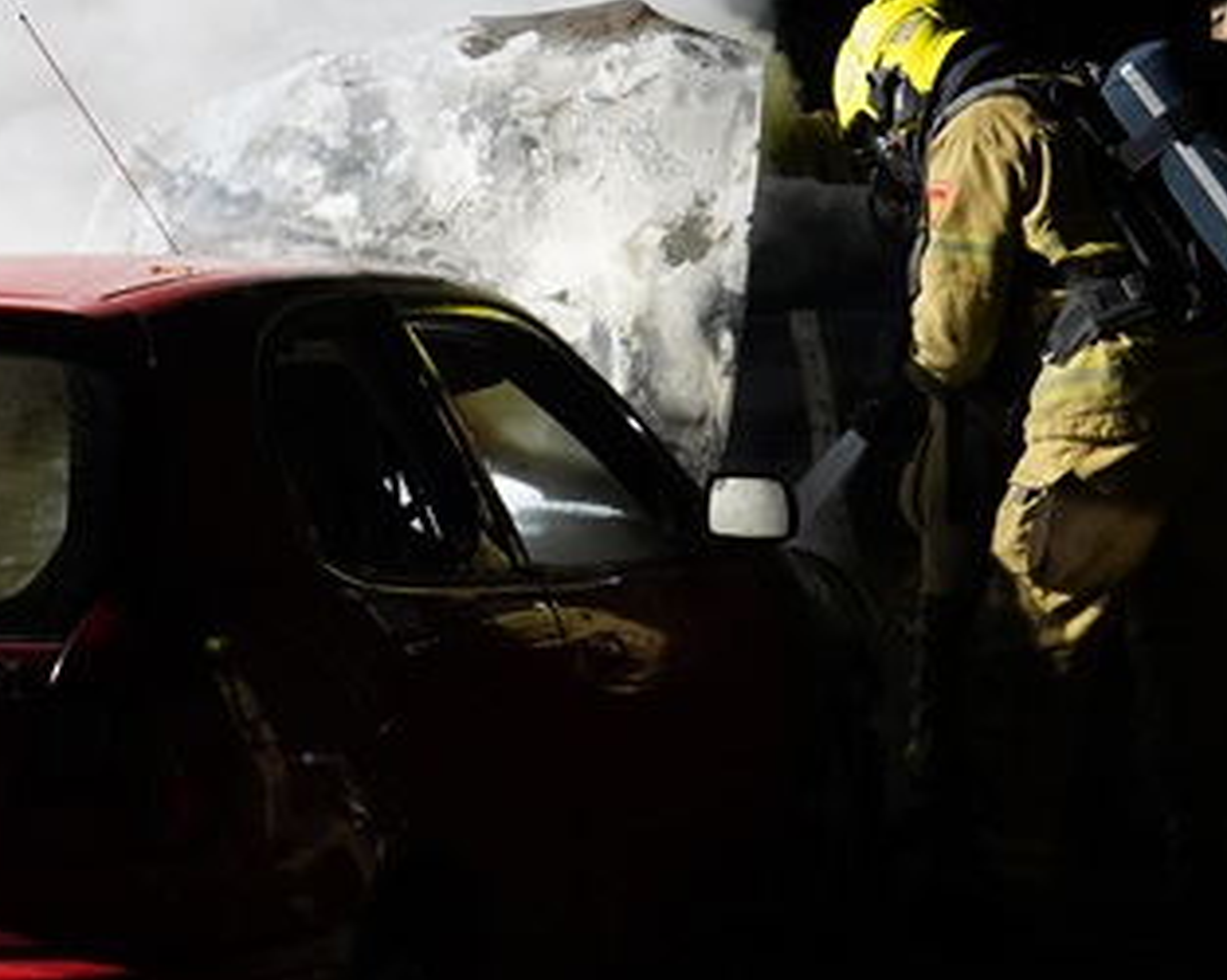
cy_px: 294
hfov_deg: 16.4
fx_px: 4246
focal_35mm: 117
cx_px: 517
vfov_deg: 13.1
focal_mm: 39
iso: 2500
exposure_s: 1/25
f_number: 5.6
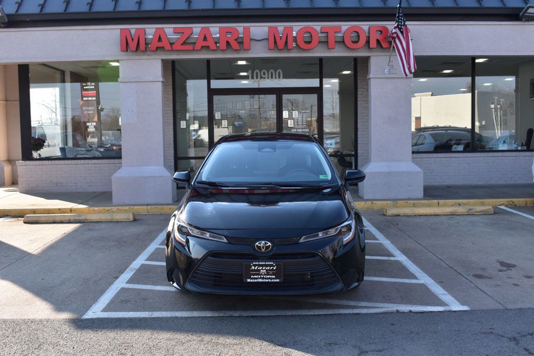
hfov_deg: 51.3
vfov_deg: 35.5
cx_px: 267
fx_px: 556
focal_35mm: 38
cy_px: 178
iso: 400
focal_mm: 25
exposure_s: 1/200
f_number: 10
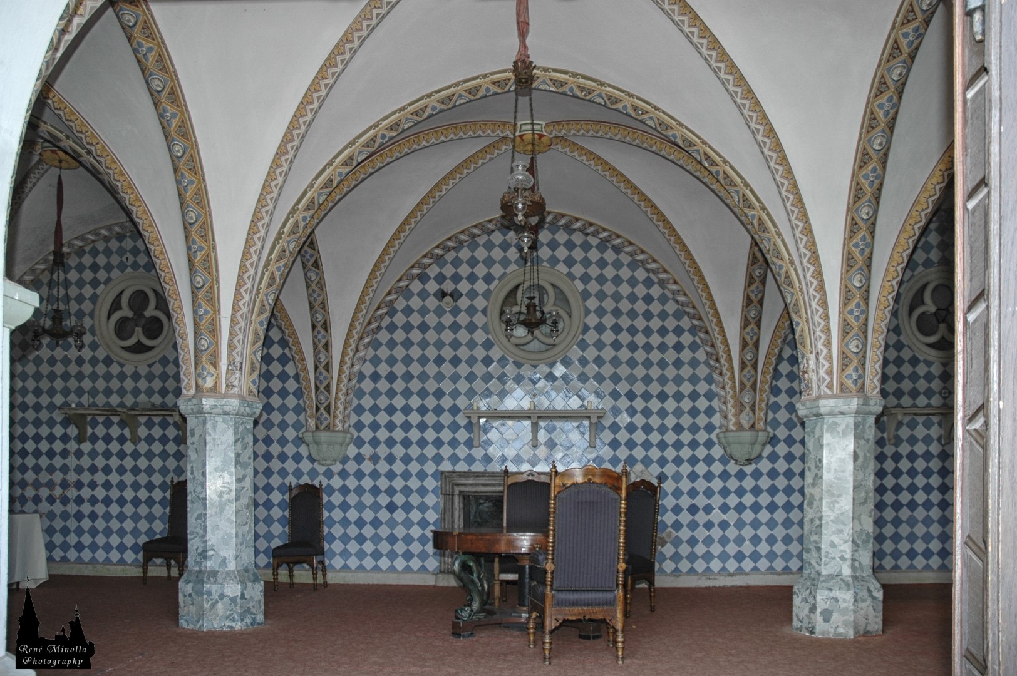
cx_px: 508
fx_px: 762
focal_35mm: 27
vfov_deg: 47.9
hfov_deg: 67.4
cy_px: 338
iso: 200
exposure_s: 1/60
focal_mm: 18
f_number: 4
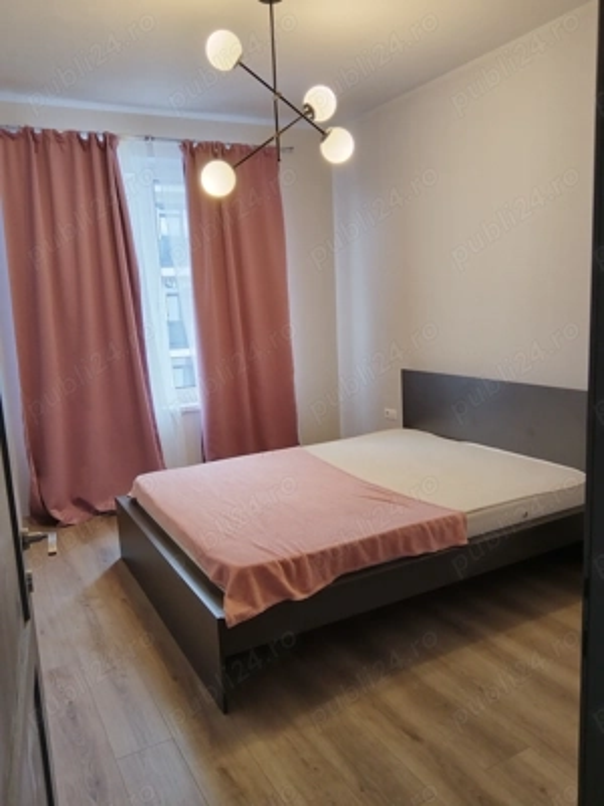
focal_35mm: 26
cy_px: 403
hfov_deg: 53.1
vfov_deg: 67.3
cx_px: 302
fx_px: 605
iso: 999
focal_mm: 4.95
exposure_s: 1/50
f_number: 1.9
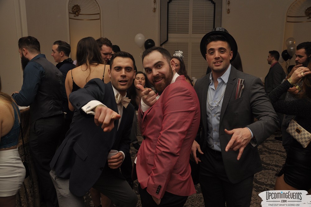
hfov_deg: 59.6
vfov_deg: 41.6
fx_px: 272
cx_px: 156
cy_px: 104
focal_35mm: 32
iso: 400
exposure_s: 1/60
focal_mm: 21
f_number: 5
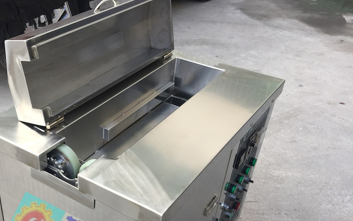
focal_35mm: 42
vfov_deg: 30.1
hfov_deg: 46.3
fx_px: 404
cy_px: 163
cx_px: 113
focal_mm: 4.15
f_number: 2.2
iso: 32
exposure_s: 1/192
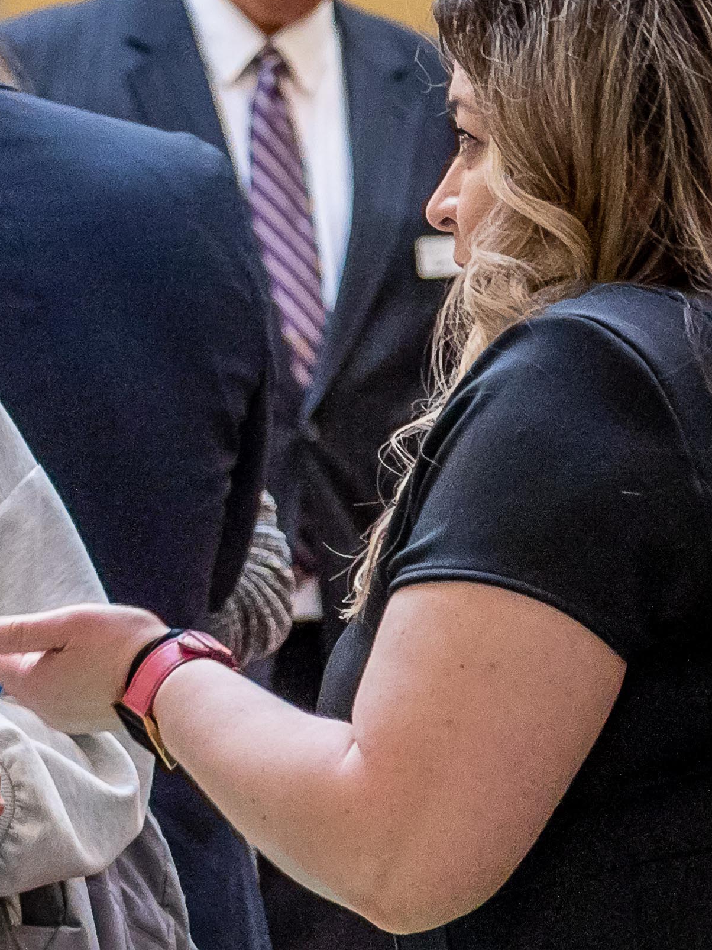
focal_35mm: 517
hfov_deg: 2.9
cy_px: 616
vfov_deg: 3.8
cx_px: -428
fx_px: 14182
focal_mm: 80
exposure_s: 1/250
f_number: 3.4
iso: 1600
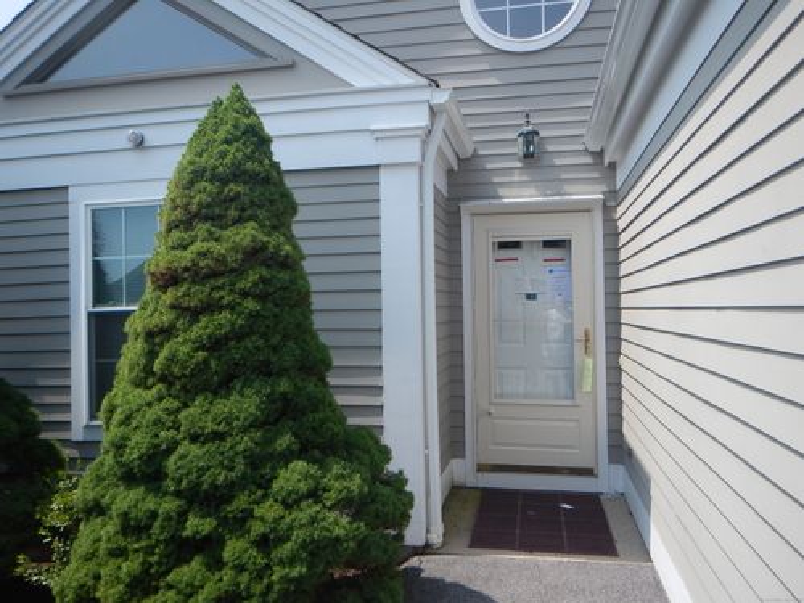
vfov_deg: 49.7
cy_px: 302
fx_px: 650
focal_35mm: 28
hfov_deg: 63.4
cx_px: 402
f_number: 3.9
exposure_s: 1/640
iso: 125
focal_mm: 5
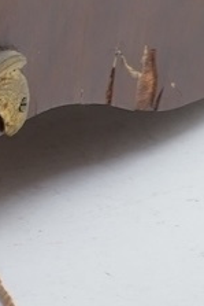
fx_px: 2215
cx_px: -317
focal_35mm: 261
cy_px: -670
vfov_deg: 6.9
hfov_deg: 5.1
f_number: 8
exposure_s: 1/25
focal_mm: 34
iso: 640
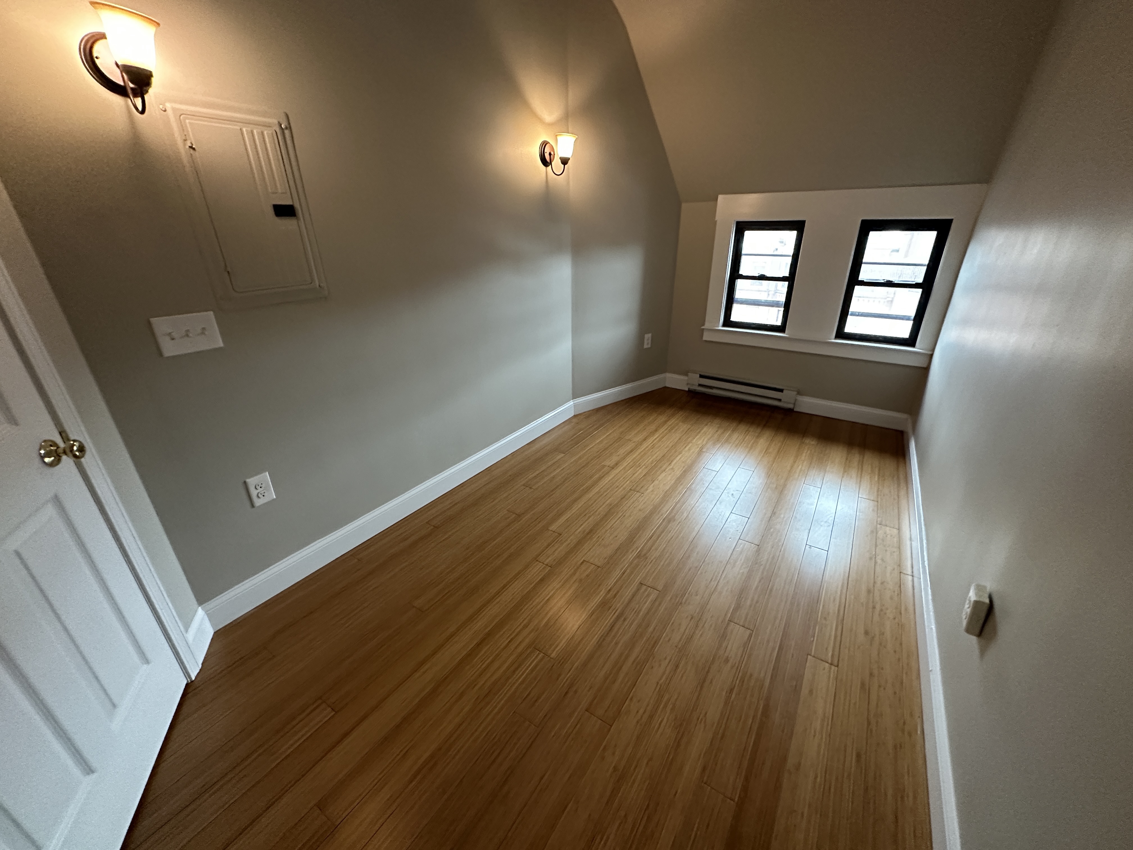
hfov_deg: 102.1
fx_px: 458
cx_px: 566
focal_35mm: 14
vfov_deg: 85.7
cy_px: 425
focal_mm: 2.22
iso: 500
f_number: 2.2
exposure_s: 1/60
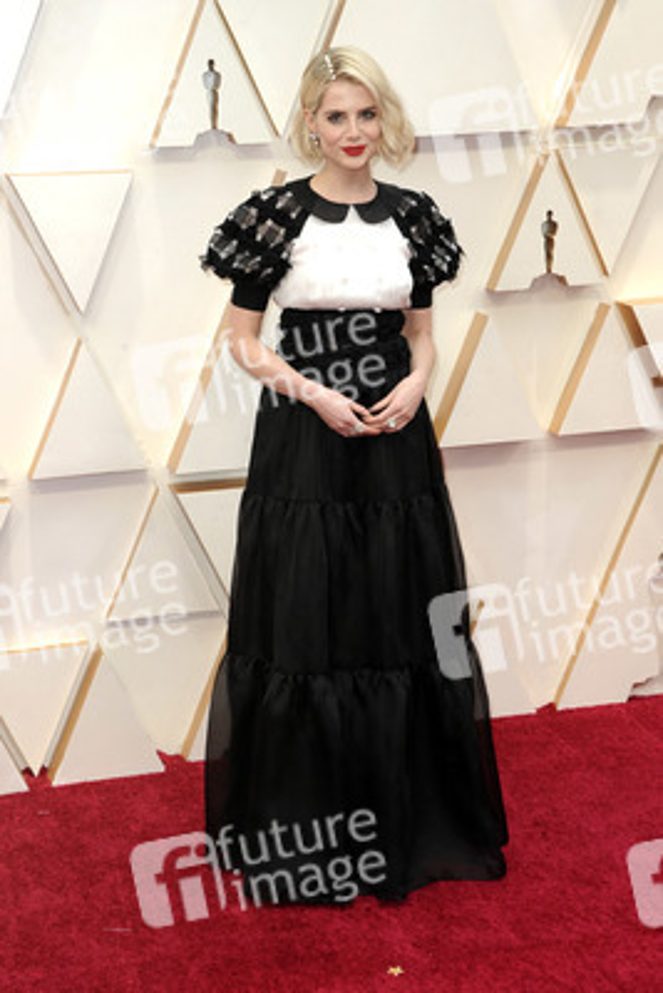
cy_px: 496
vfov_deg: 30.9
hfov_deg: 20.9
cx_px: 332
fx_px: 1794
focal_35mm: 65
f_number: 8
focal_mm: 65
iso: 1250
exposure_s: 1/200
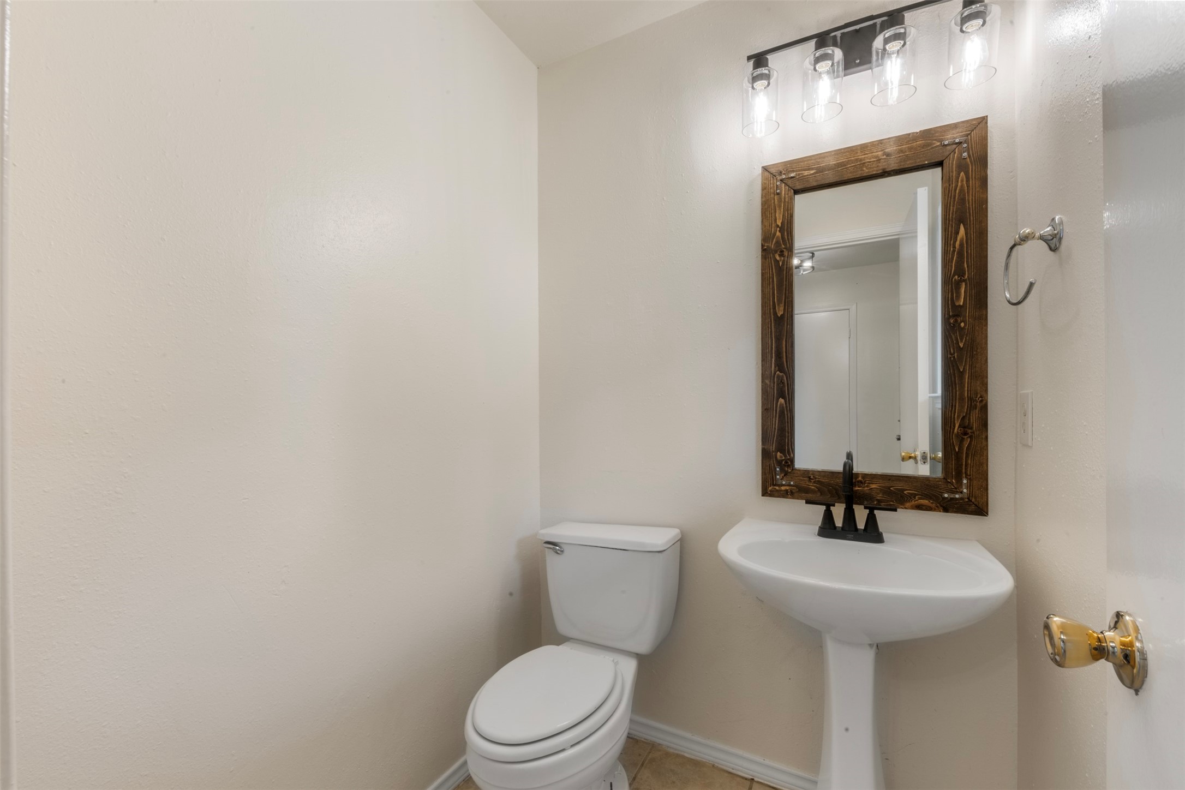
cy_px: 395
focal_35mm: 15
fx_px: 494
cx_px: 592
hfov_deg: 100.4
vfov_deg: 77.3
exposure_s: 1
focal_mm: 15
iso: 250
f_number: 9
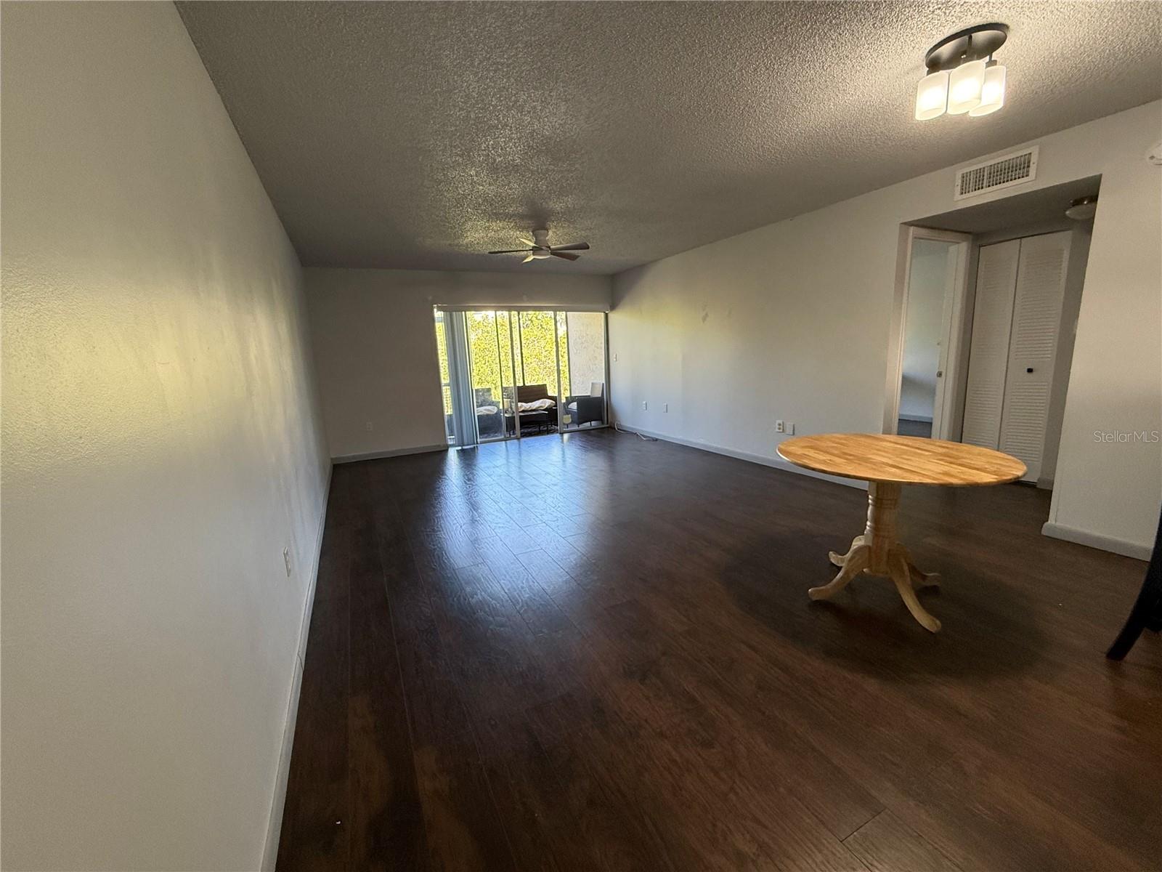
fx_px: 470
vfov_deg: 85.7
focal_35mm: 14
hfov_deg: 102.1
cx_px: 581
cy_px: 436
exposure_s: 1/120
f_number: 2.2
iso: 250
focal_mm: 2.22
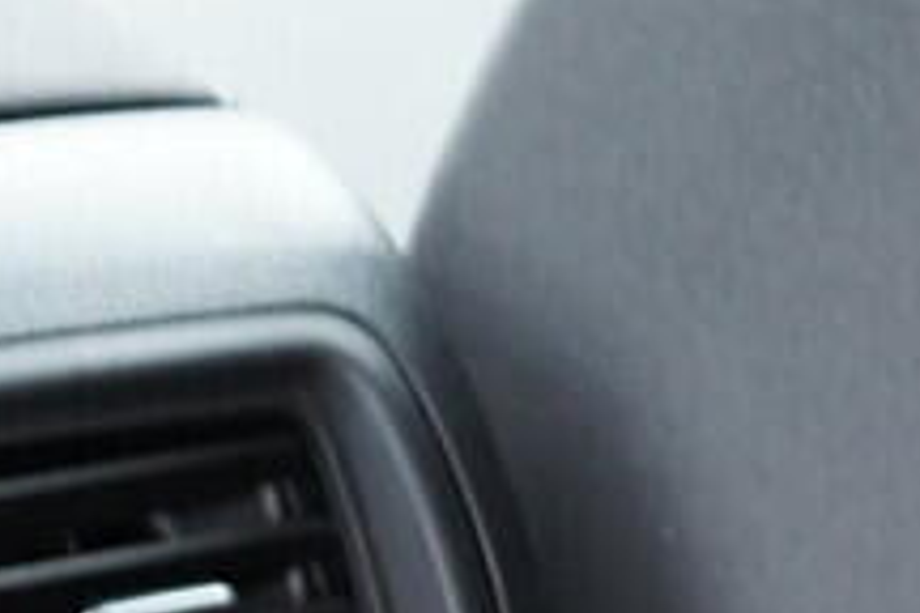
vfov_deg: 7.8
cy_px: 994
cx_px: -102
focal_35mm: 171
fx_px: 4370
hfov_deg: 11.8
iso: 1600
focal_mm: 24
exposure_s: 1/40
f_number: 2.8
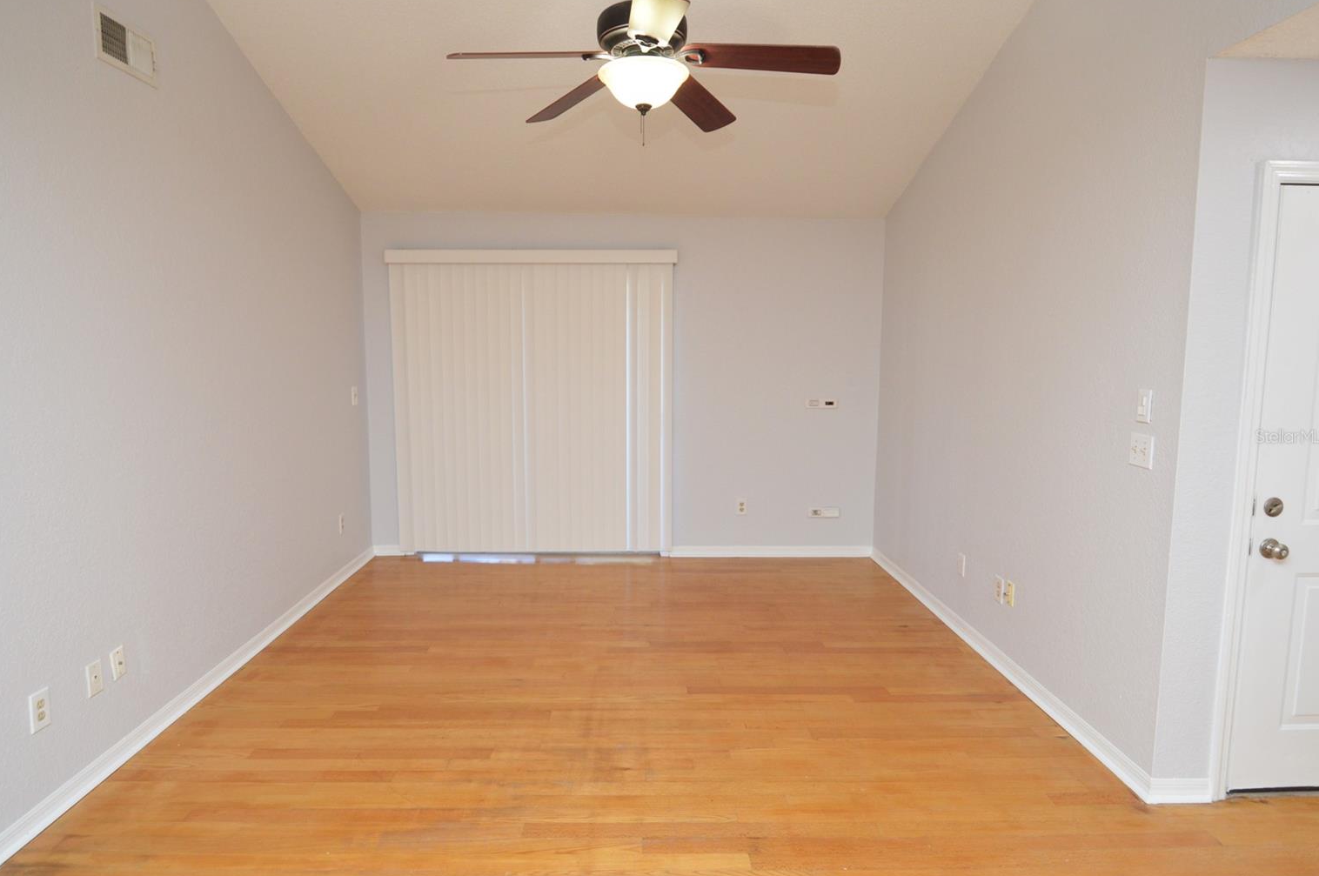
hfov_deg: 86.9
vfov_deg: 64.4
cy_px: 436
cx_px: 637
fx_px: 695
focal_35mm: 19
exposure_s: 1/60
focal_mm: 12
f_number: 4
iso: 720
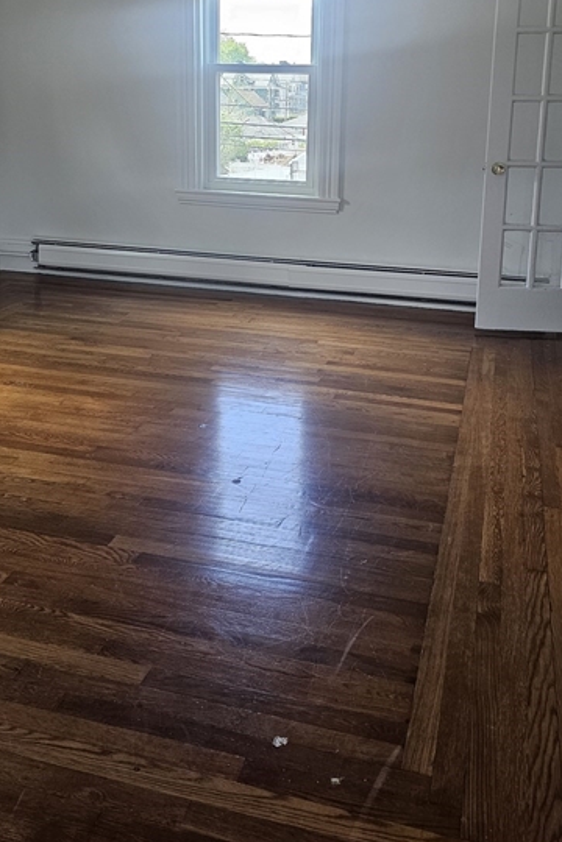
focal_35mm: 34
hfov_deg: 38.9
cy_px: 253
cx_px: 298
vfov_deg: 54.2
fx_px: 796
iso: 125
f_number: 1.7
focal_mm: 6.3
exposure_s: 1/120
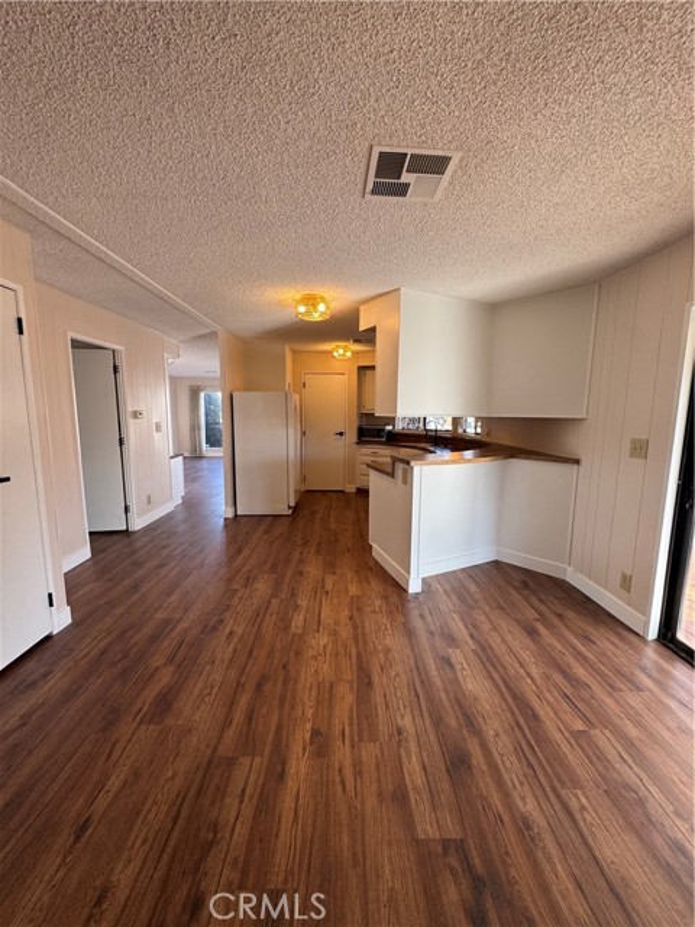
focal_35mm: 14
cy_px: 464
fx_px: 375
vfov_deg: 102.1
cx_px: 348
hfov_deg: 85.7
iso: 100
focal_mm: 2.22
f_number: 2.2
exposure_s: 1/99
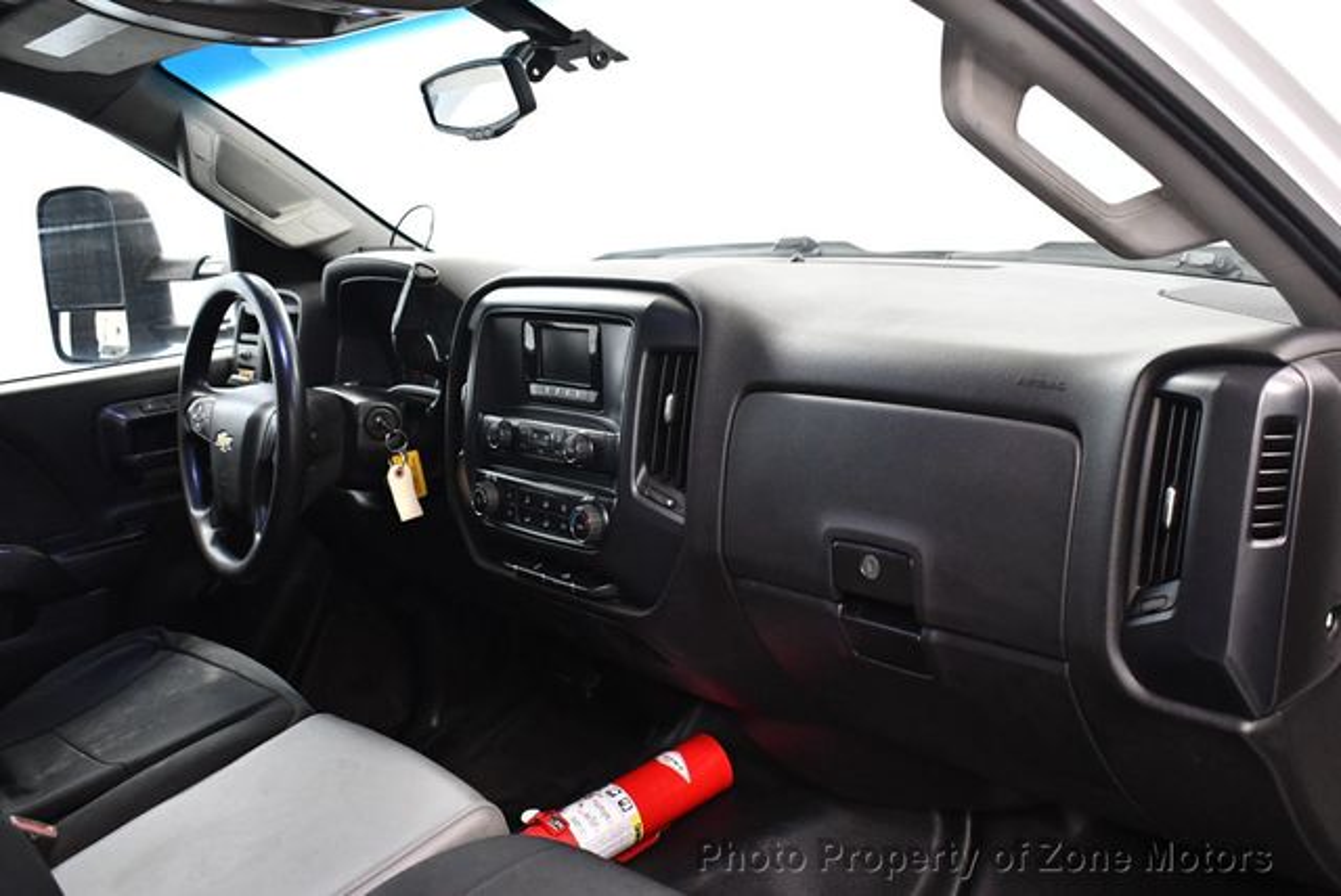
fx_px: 1342
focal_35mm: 36
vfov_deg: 36.9
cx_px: 670
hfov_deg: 53.1
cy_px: 448
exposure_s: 1/100
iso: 3200
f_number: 3.5
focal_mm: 18
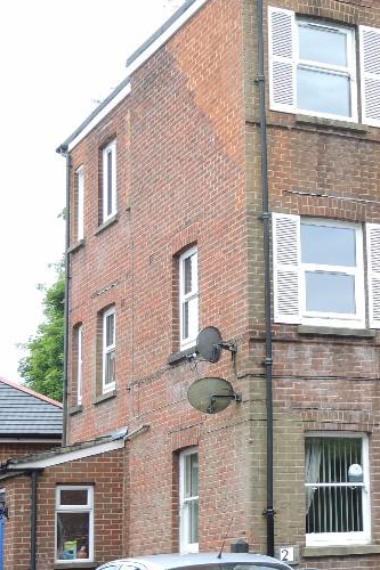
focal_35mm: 81
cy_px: 299
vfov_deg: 25.1
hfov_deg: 16.0
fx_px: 1283
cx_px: 483
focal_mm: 8.2
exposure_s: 1/320
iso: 80
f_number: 2.2
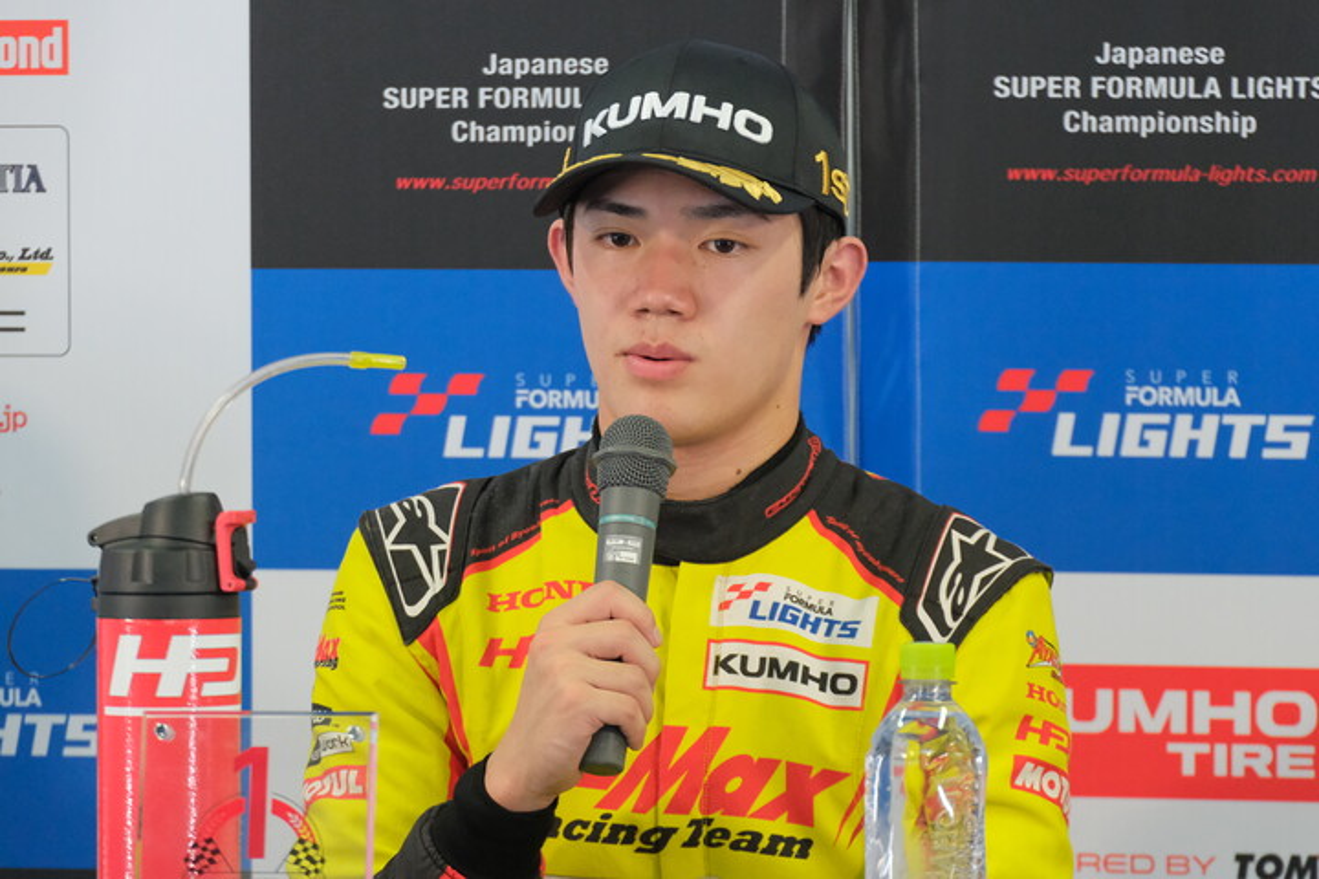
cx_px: 660
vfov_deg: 8.5
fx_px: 5898
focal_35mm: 161
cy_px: 440
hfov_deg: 12.8
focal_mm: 107.3
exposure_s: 1/180
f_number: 5.6
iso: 5000
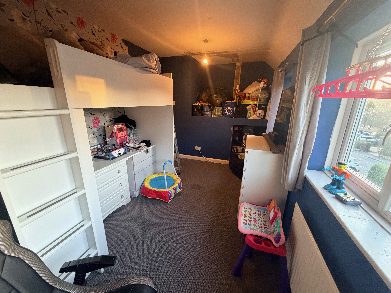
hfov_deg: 102.1
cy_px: 146
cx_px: 196
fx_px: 158
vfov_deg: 85.7
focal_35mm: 14
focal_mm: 2.22
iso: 500
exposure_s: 1/60
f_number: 2.2
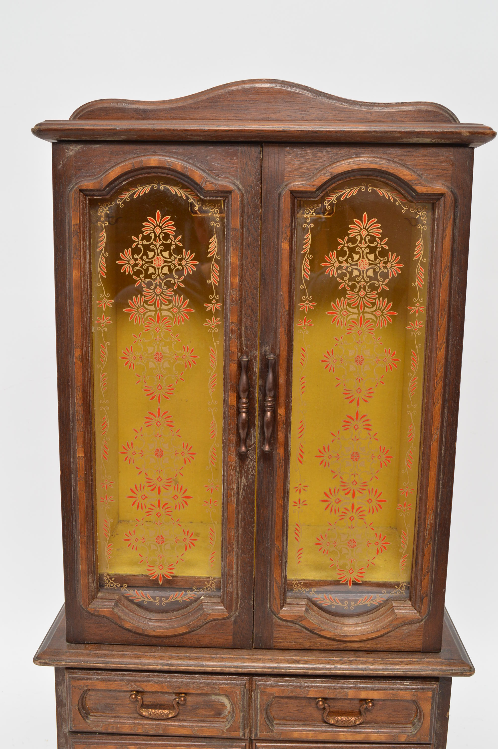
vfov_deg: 53.2
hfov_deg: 36.8
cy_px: 374
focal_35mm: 36
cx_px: 249
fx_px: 748
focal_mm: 24
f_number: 9
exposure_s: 1/80
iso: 400
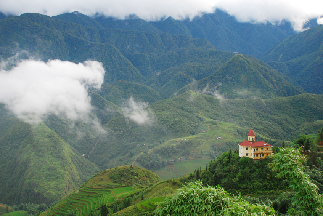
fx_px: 350
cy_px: 108
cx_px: 162
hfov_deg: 49.5
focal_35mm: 39
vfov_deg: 34.3
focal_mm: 26
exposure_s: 1/80
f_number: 4.5
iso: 200
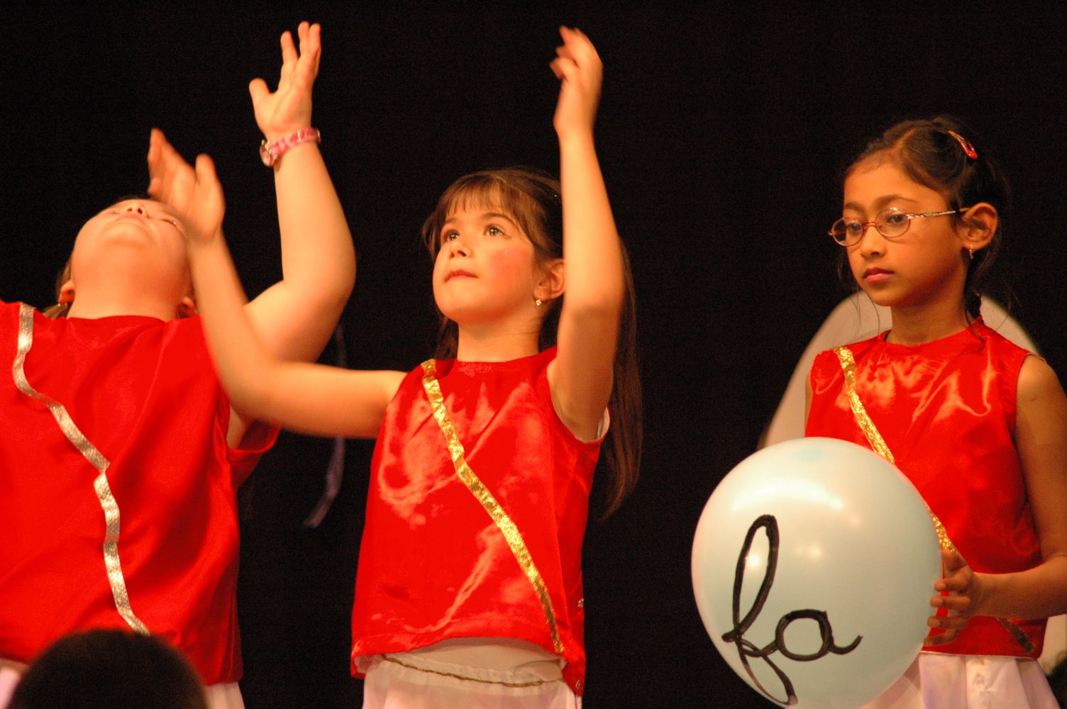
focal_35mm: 270
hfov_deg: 7.6
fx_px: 7995
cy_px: 354
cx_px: 534
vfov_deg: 5.1
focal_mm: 180
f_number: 4.8
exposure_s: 1/40
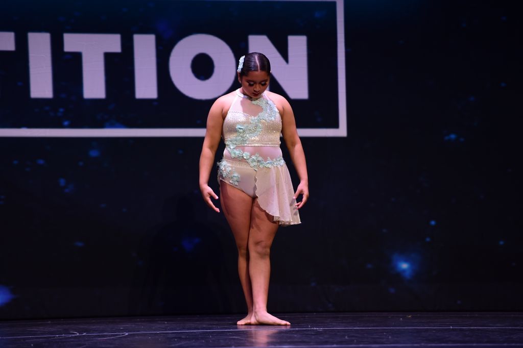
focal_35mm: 190
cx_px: 262
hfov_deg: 10.8
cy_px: 174
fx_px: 2759
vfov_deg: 7.2
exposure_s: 1/800
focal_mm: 190
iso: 2500
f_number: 2.8
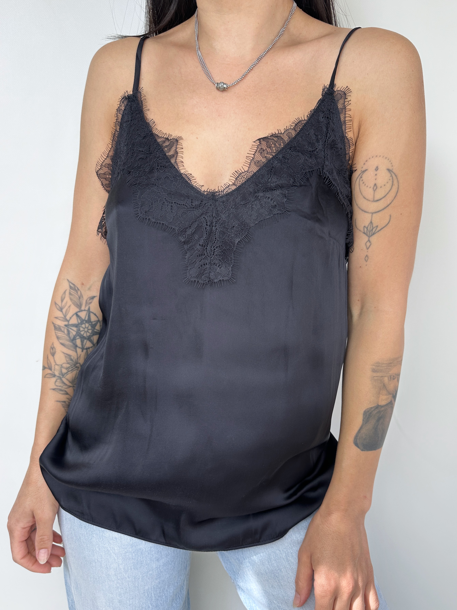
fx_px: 422
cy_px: 305
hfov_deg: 56.8
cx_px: 228
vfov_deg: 71.6
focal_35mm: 24
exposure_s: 1/216
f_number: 1.78
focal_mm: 6.86
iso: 64
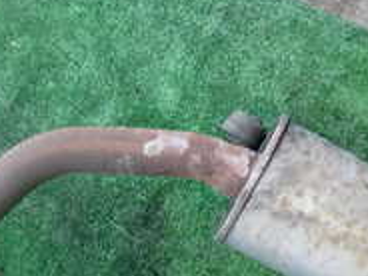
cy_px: 230
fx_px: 1042
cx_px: 156
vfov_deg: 15.0
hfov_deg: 20.0
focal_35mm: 98
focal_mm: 5.4
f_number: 2.3
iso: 200
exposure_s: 1/40
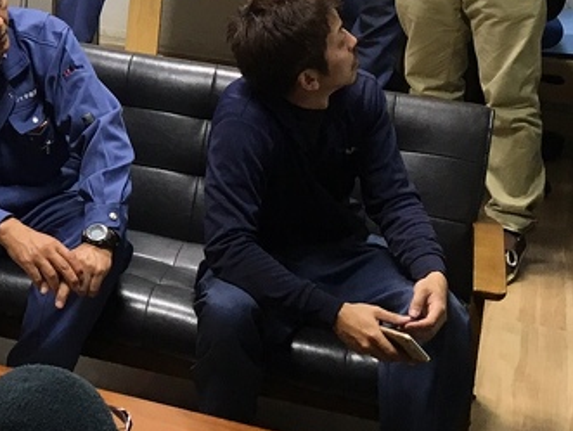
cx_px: -199
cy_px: -47
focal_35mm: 98
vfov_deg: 14.7
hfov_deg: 18.4
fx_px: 1624
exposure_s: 1/30
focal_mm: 4.15
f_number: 2.2
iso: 32
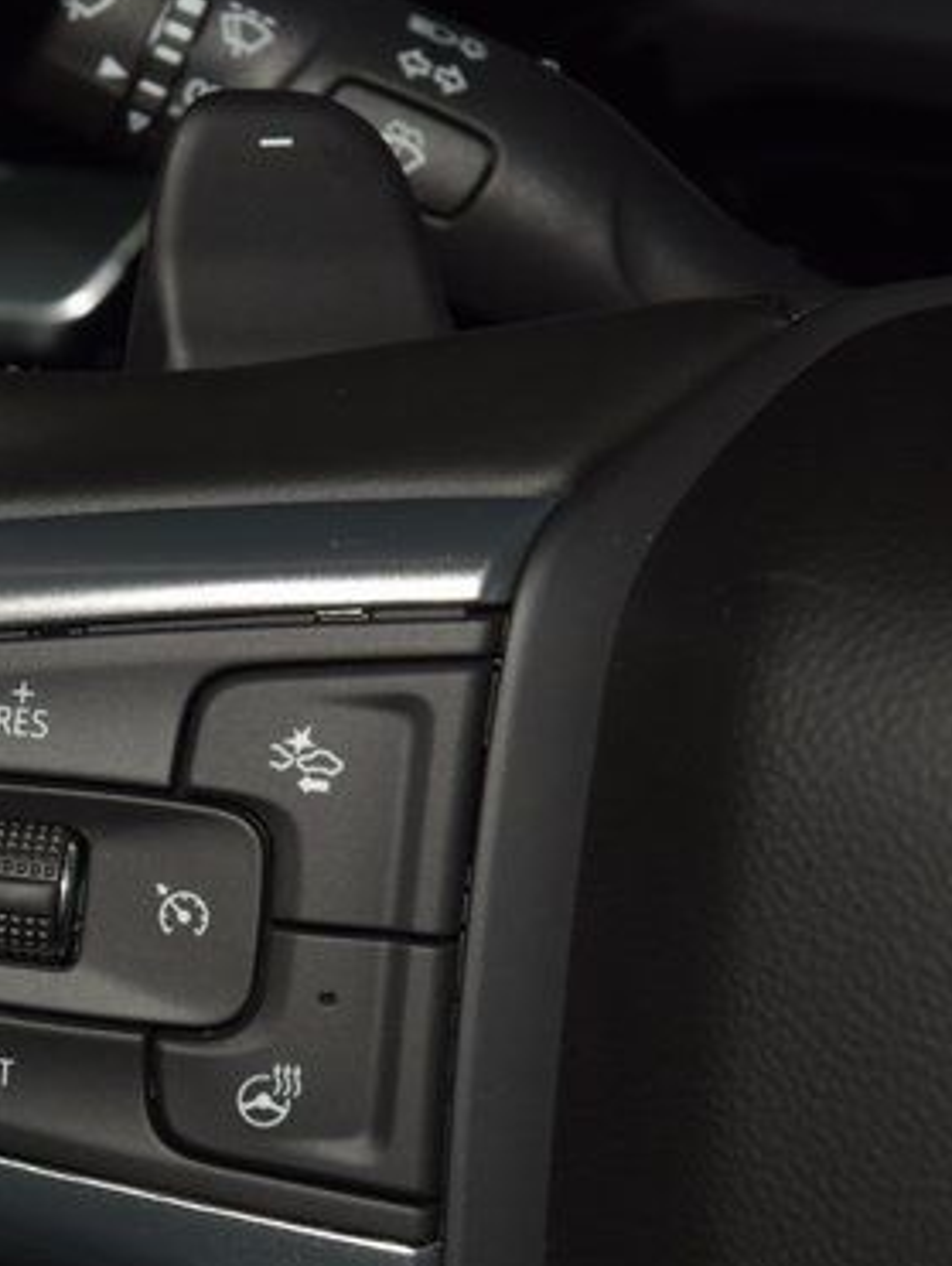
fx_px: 6369
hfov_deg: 8.5
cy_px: 653
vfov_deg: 11.4
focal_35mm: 174
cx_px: 51
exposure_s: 1/125
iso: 100
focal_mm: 70
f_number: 8
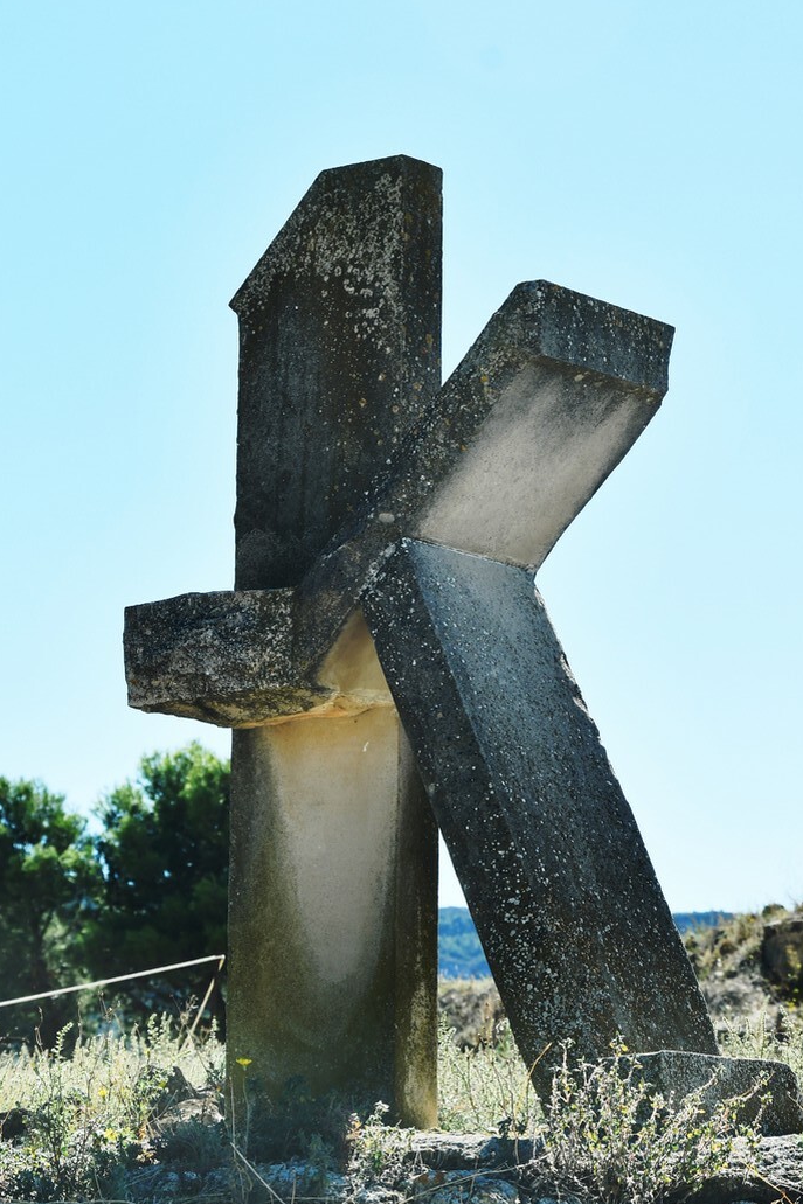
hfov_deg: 17.5
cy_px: 596
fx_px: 2610
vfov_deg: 26.0
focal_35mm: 78
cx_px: 411
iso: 100
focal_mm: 50
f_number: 8
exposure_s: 1/250
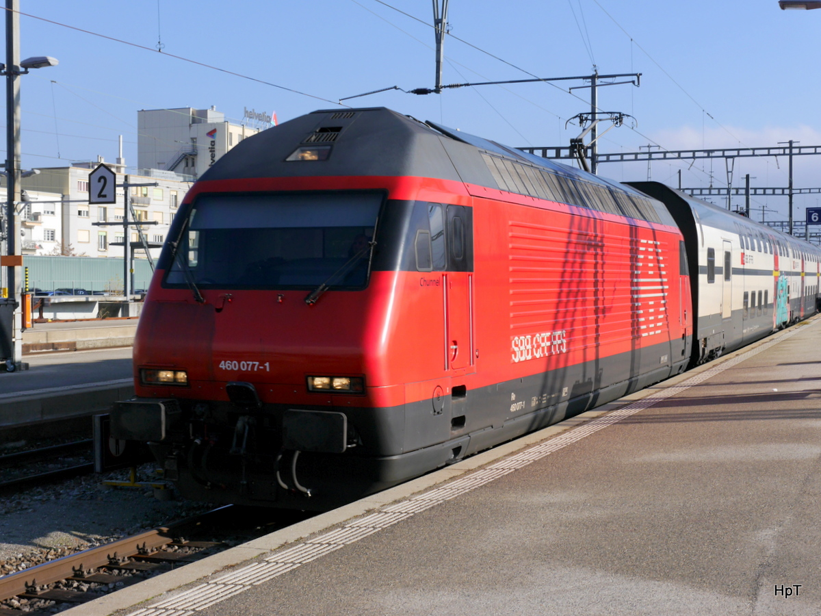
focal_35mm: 56
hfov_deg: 34.3
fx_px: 1328
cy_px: 308
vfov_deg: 26.1
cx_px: 410
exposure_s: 1/320
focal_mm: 28
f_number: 9
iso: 160
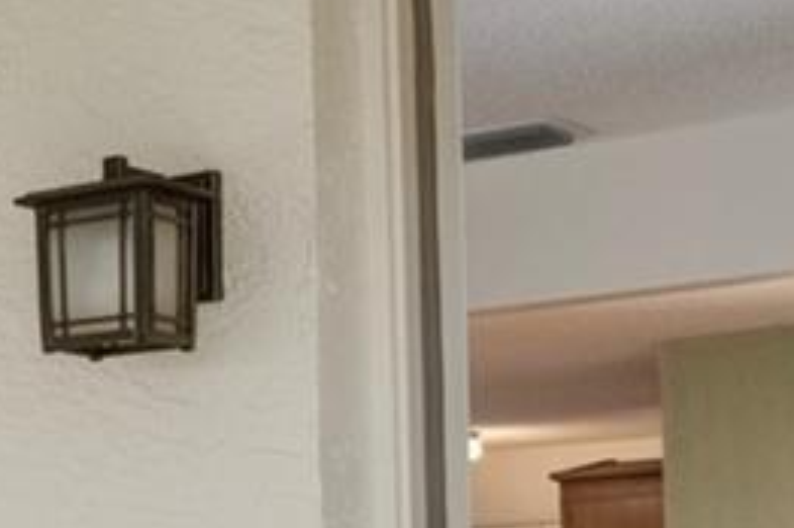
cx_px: -1085
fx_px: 2423
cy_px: 692
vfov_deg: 12.1
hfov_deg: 13.7
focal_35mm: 110
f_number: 8
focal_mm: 12
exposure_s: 1/250
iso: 320
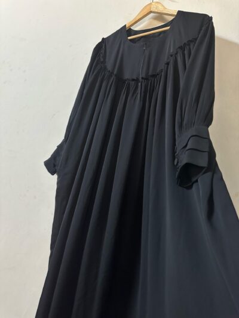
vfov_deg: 71.6
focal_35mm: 24
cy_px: 159
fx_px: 221
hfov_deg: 56.8
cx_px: 120
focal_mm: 6.86
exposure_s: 1/60
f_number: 1.78
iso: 400
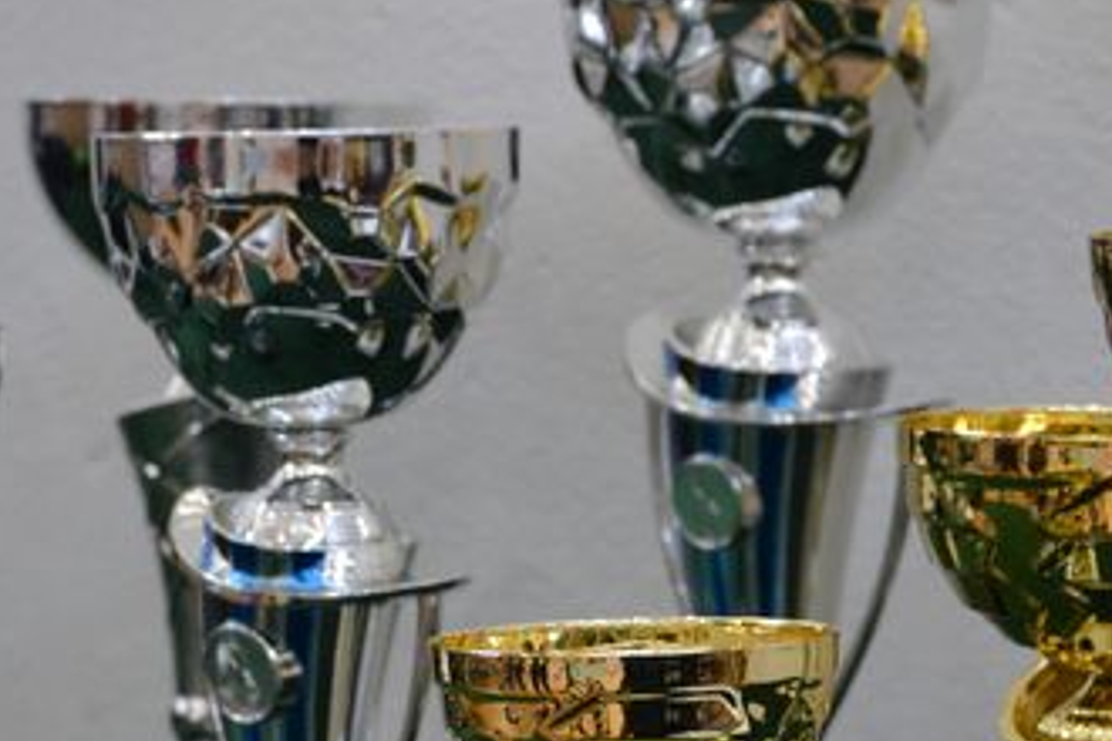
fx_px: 5312
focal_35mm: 172
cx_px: 613
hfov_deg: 11.9
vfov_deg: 8.0
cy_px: 610
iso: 400
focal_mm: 42
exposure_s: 1/50
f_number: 4.8
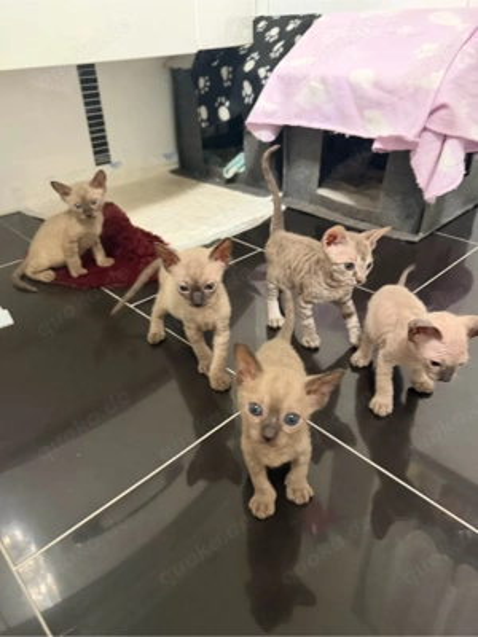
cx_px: 239
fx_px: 442
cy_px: 318
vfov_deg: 71.6
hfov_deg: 56.8
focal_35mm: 24
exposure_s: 1/33
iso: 640
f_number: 1.78
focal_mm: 6.76
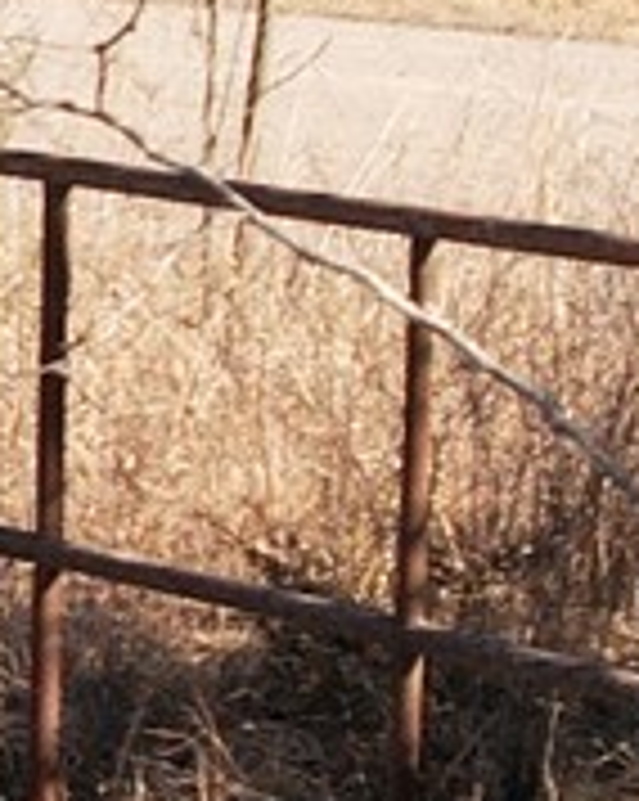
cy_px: 502
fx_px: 5589
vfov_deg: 8.2
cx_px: -698
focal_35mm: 236
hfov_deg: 6.3
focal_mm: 8.38
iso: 130
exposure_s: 1/1000
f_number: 2.8
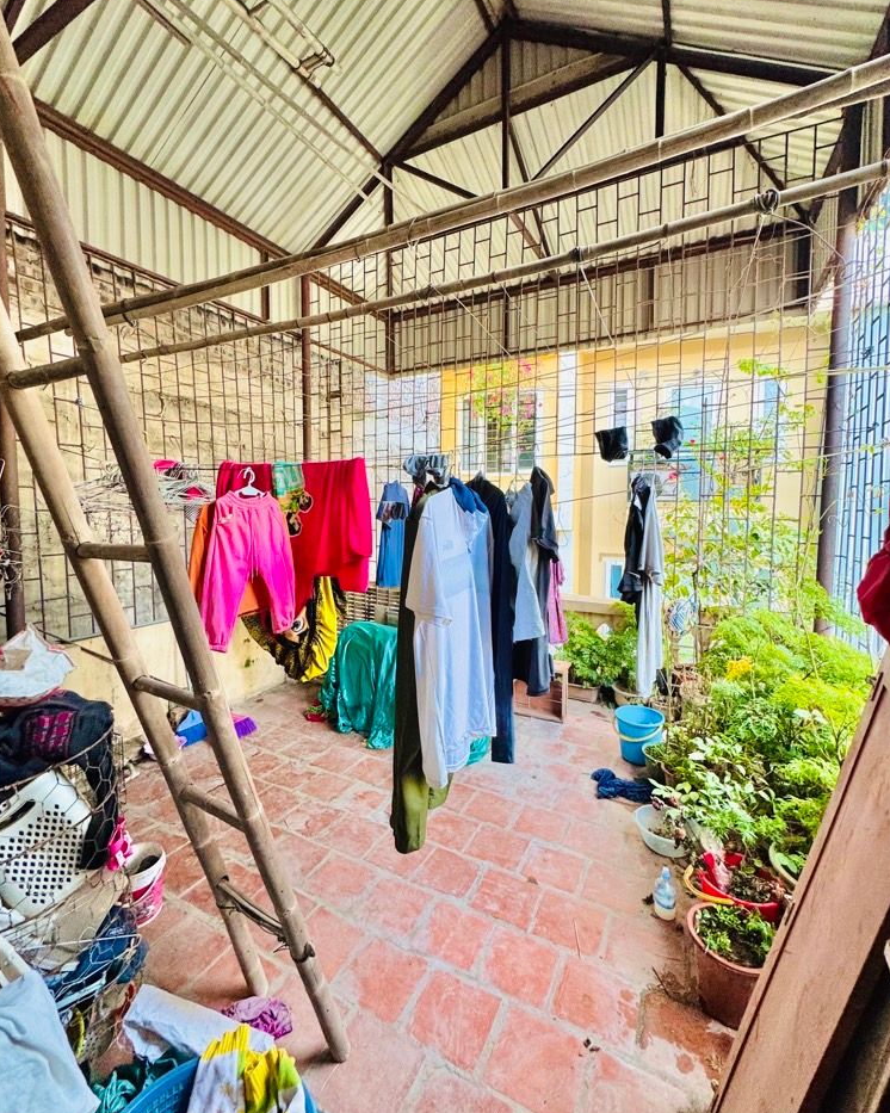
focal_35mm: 15
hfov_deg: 84.0
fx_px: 494
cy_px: 536
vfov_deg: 96.8
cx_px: 435
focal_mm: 2.22
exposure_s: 1/100
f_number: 2.2
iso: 160
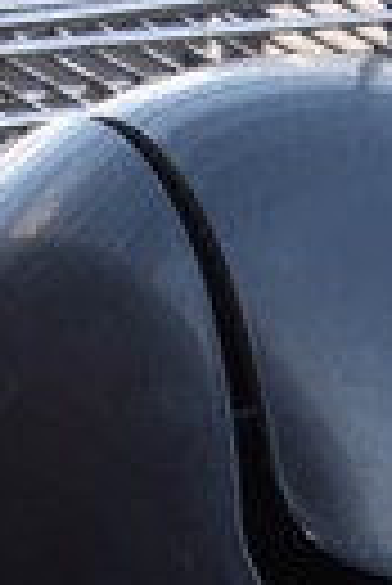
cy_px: 1726
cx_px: -153
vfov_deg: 8.9
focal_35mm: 190
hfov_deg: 7.2
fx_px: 3095
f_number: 5.6
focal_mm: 18
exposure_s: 1/125
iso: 200
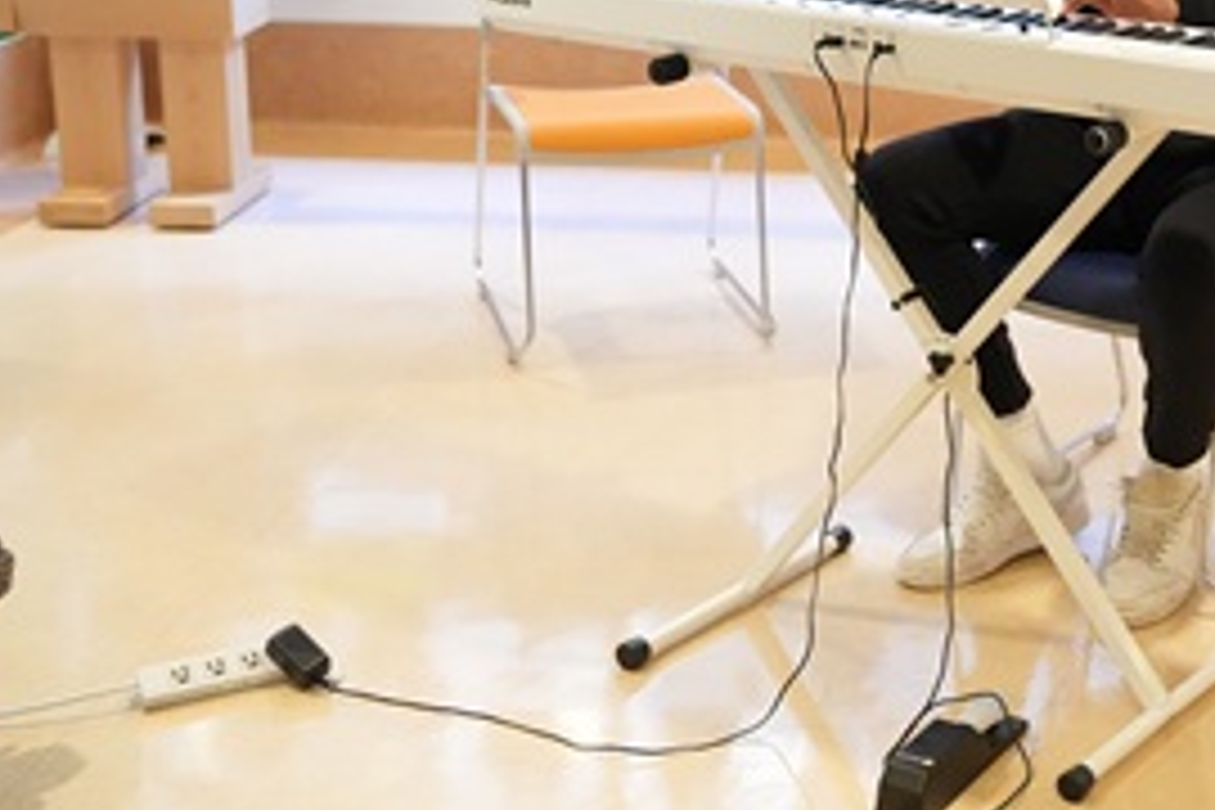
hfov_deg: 30.6
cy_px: 124
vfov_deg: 21.2
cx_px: 1080
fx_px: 2126
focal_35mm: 63
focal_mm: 34
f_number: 2.8
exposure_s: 1/320
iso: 5000
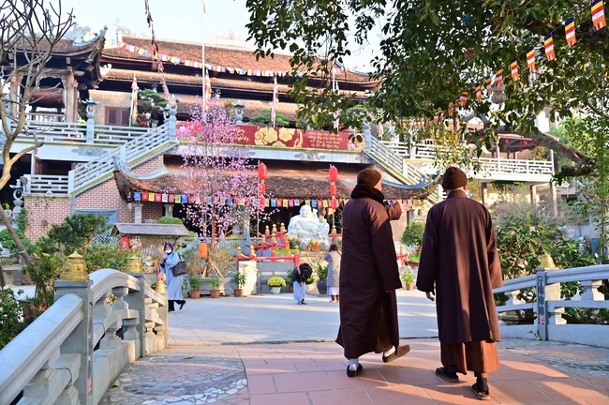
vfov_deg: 41.0
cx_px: 304
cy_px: 202
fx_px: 541
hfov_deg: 58.8
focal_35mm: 32
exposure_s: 1/250
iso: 320
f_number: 5
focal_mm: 32
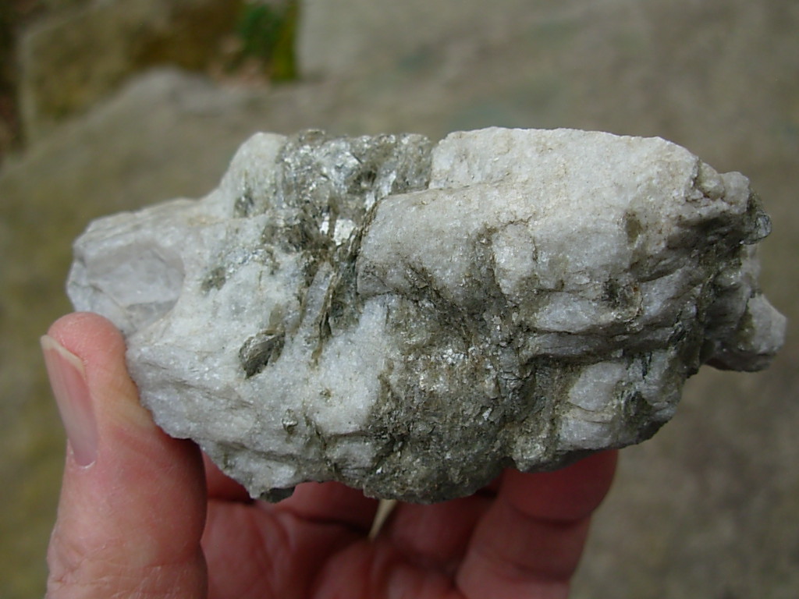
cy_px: 300
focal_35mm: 38
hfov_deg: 49.0
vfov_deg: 37.7
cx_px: 400
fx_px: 877
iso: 50
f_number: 2.9
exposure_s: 1/575
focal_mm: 6.3
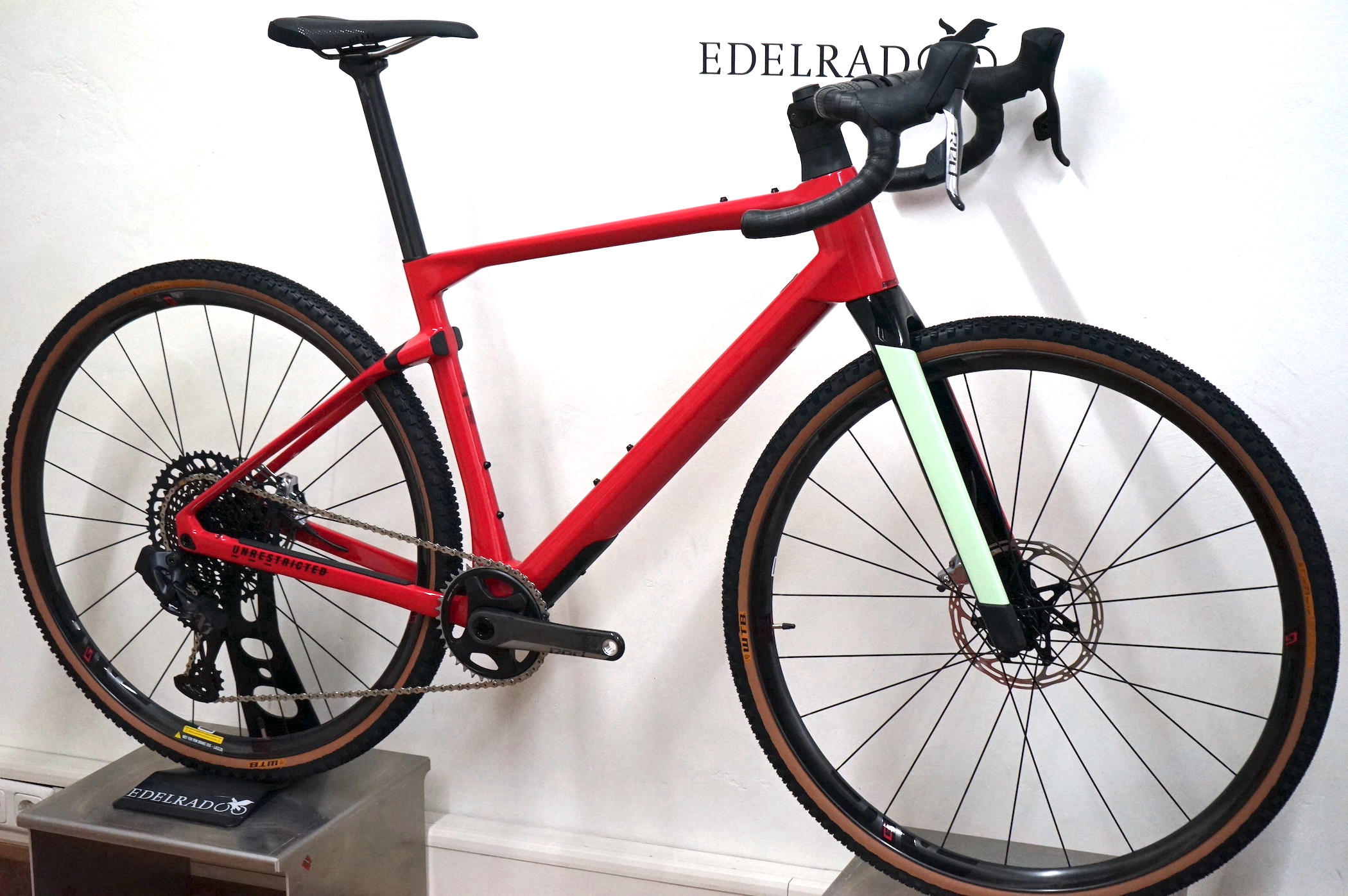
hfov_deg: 33.4
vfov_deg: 22.6
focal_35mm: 60
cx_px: 674
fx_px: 2245
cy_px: 448
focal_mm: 60
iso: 2500
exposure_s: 1/160
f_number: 5
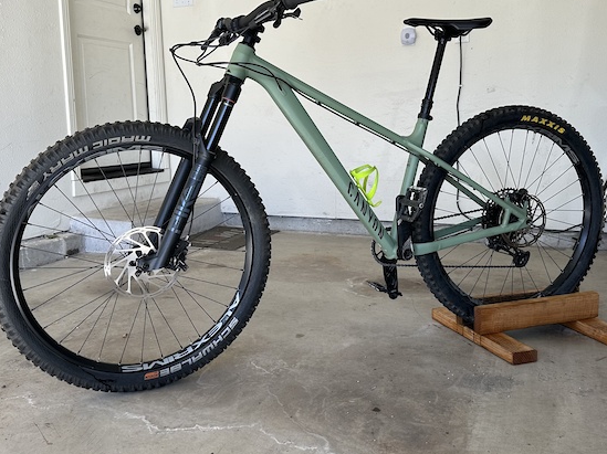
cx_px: 315
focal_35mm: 35
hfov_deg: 52.6
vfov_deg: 40.6
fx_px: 613
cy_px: 200
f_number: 1.78
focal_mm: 6.86
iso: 80
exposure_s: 1/541
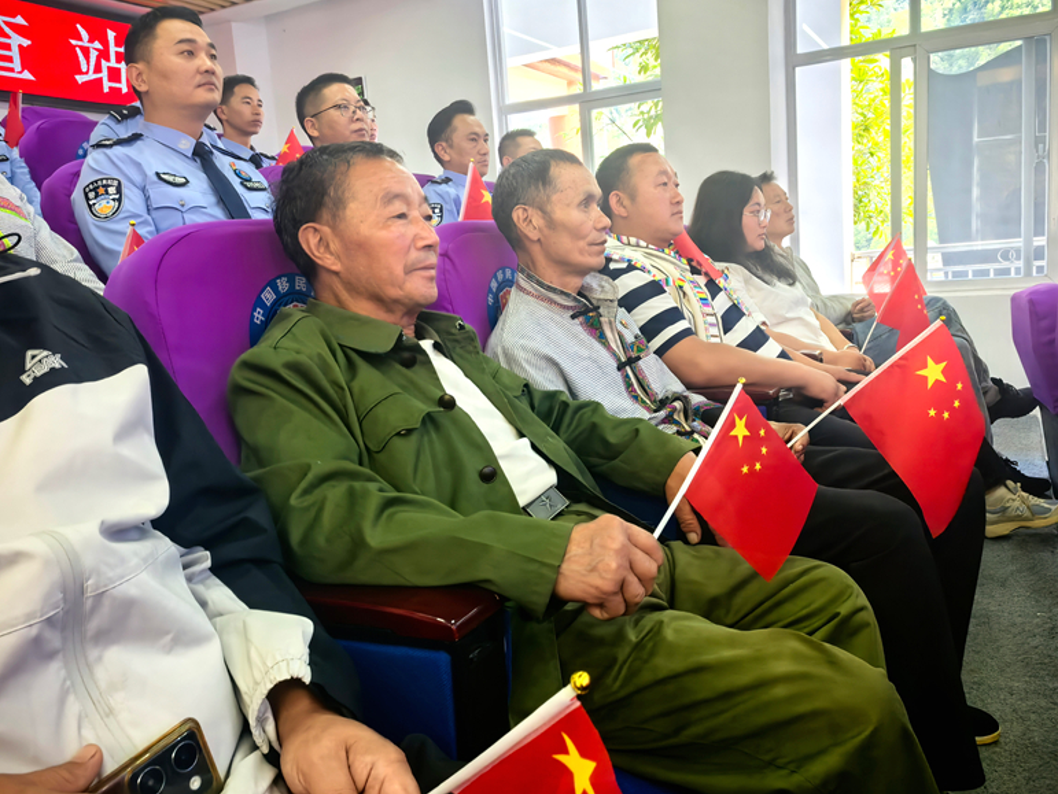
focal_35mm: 28
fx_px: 856
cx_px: 519
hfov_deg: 63.4
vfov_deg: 49.8
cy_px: 387
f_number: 4
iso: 320
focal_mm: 5.75
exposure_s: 1/50
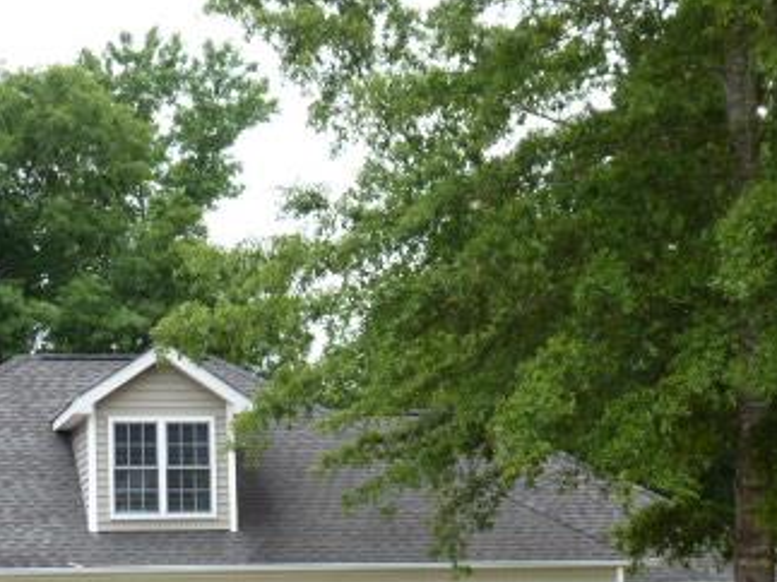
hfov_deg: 20.1
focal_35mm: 97
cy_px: 565
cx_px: 226
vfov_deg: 15.0
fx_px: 2176
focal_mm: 8.7
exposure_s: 1/250
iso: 100
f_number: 4.1
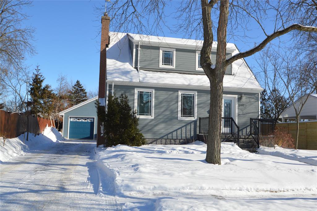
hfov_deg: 53.2
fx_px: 317
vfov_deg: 36.8
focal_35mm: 36
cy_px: 106
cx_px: 158
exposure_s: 1/320
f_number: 9
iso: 100
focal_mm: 24
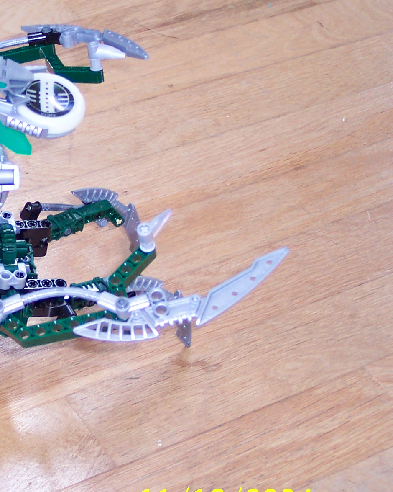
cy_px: 246
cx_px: -45
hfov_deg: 16.9
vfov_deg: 21.7
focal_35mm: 88
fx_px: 1279
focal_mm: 10.7
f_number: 3.4
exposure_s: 1/45
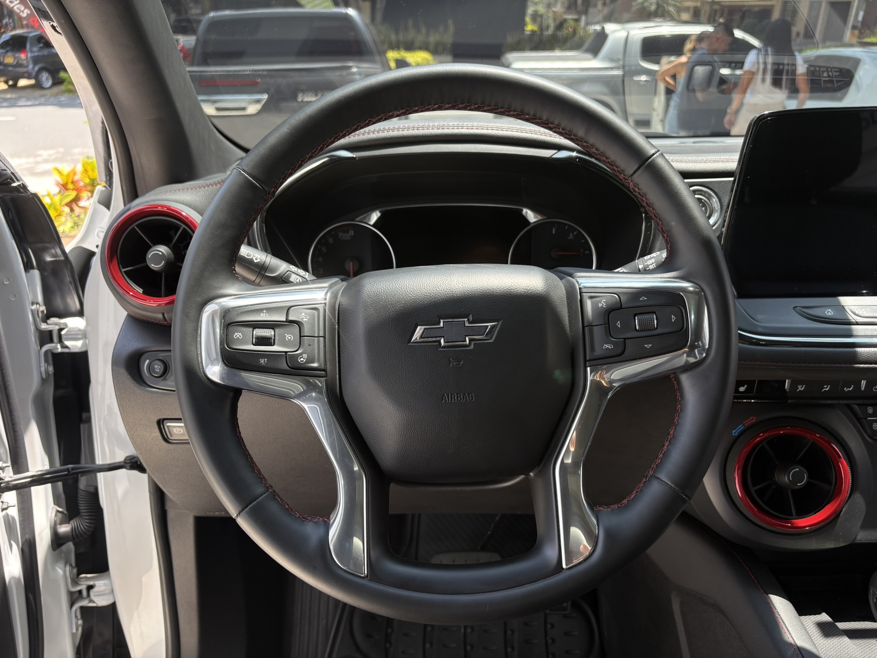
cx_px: 438
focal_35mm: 26
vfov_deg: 53.1
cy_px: 329
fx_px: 659
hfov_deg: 67.3
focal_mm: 5.96
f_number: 1.6
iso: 32
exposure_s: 1/121
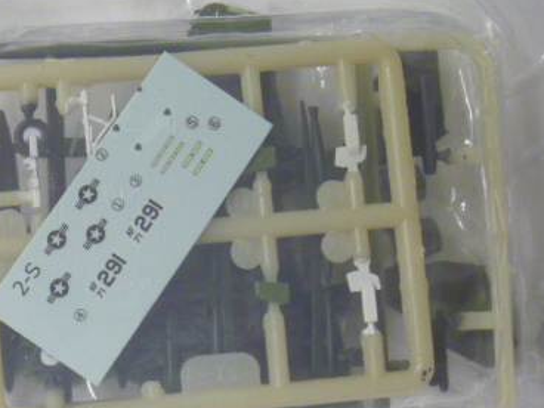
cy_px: 231
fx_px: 1367
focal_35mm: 87
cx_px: 106
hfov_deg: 22.2
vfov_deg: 17.0
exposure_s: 1/30
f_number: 3.8
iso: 400
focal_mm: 8.9
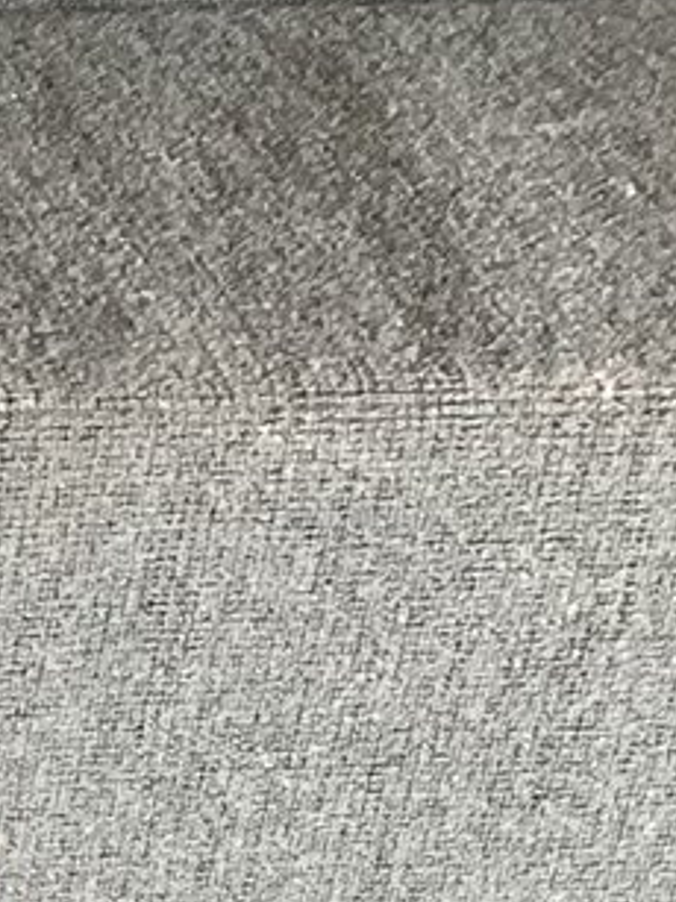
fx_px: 3987
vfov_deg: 12.5
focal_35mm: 153
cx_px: -1227
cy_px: 1209
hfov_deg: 8.4
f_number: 2.4
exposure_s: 1/50
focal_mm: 3.3
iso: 160
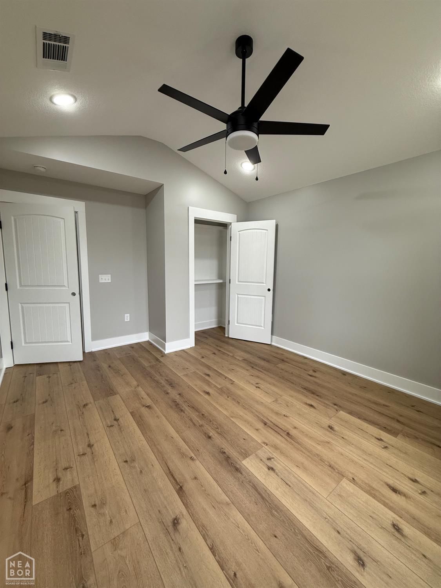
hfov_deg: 85.7
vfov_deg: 102.1
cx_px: 220
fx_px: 238
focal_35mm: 14
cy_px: 294
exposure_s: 1/120
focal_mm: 2.22
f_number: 2.2
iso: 160
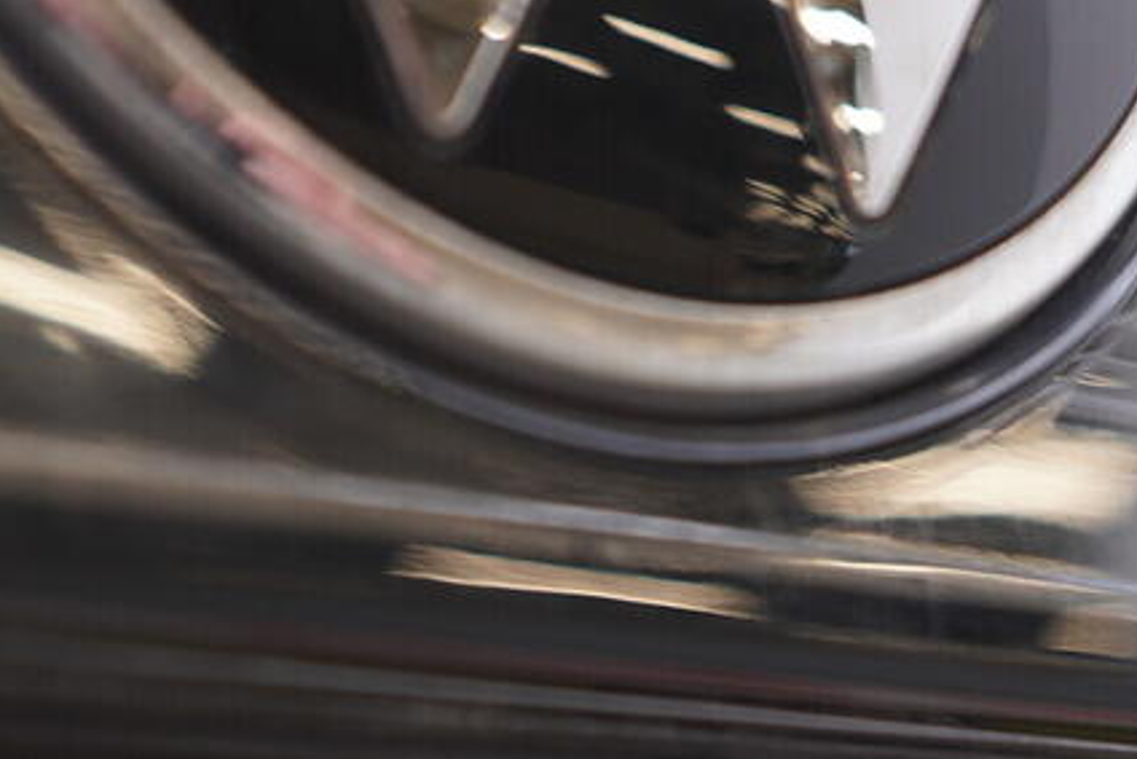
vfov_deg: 15.2
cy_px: 894
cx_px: 767
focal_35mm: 87
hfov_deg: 23.3
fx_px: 2749
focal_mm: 24
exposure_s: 1/50
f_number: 3.2
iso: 125
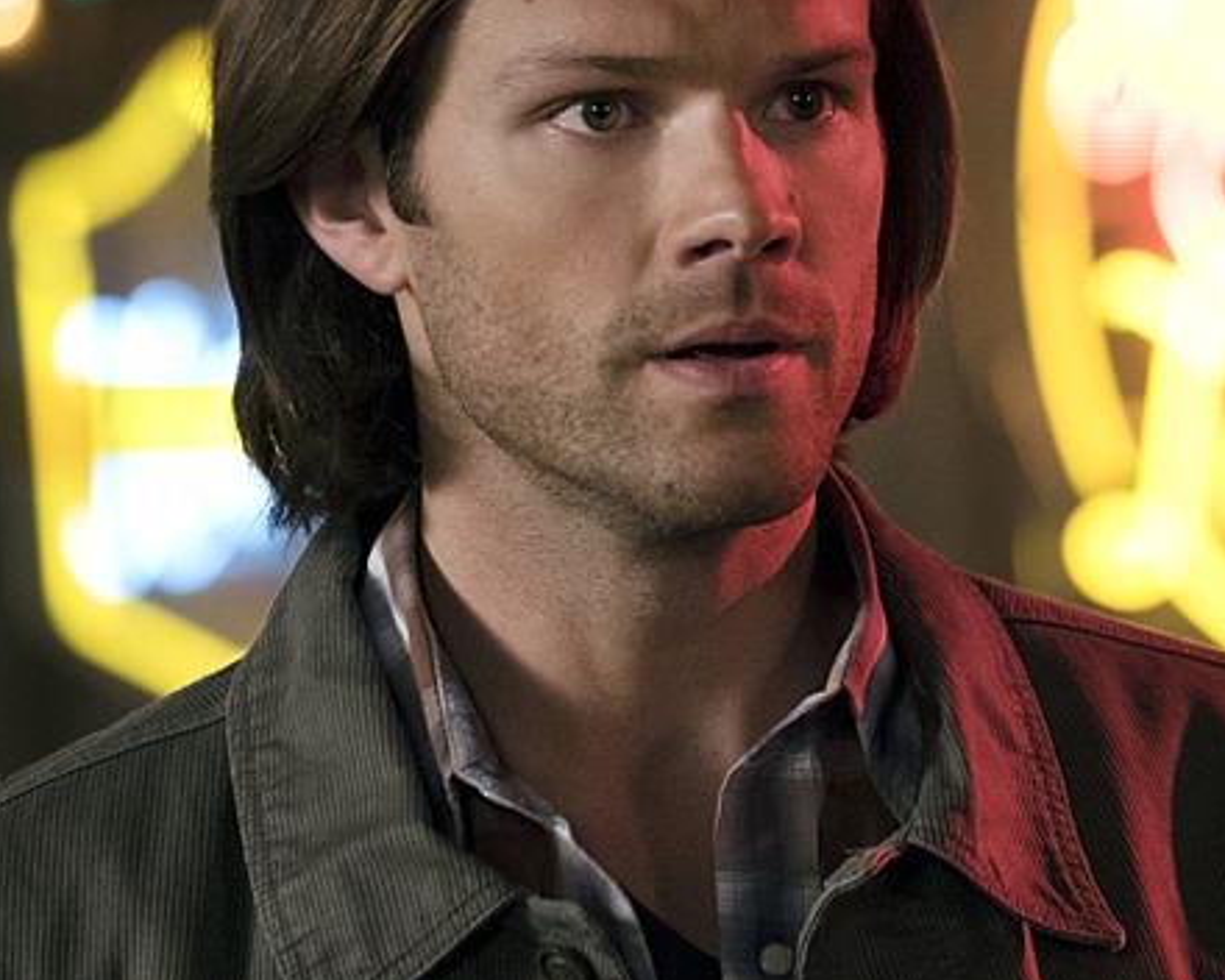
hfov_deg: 5.8
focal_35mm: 333
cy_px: 362
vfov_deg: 4.6
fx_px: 12073
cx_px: 805
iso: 8000
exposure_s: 1/160
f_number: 4.5
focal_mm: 200
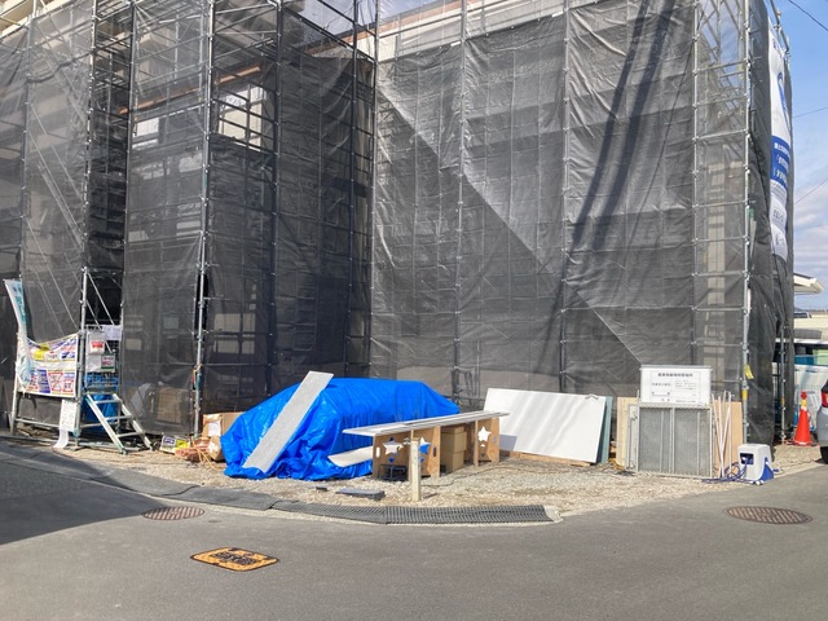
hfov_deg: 63.4
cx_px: 414
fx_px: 670
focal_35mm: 28
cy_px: 310
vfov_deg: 49.7
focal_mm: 3.99
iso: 20
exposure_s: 1/1473
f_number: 1.8
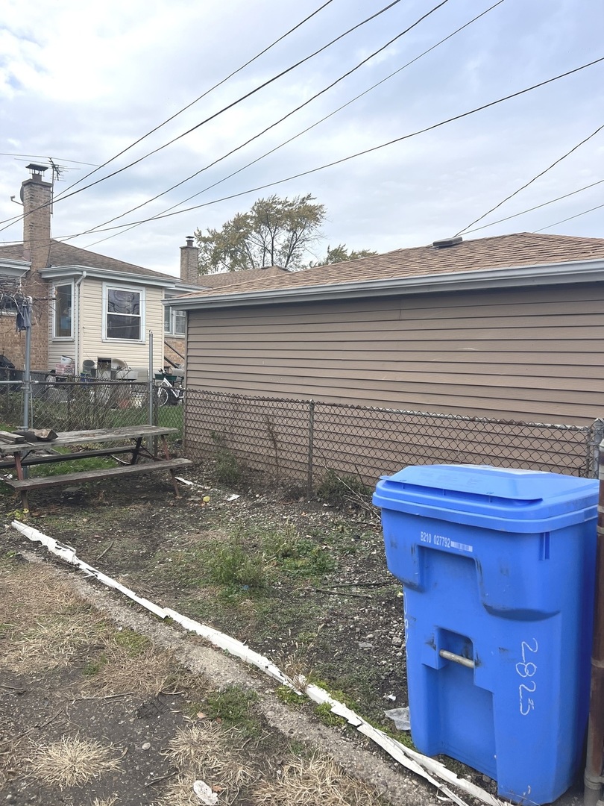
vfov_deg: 67.3
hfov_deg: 53.1
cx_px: 302
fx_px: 605
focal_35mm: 26
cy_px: 403
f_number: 1.5
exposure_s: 1/1698
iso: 50
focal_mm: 5.7
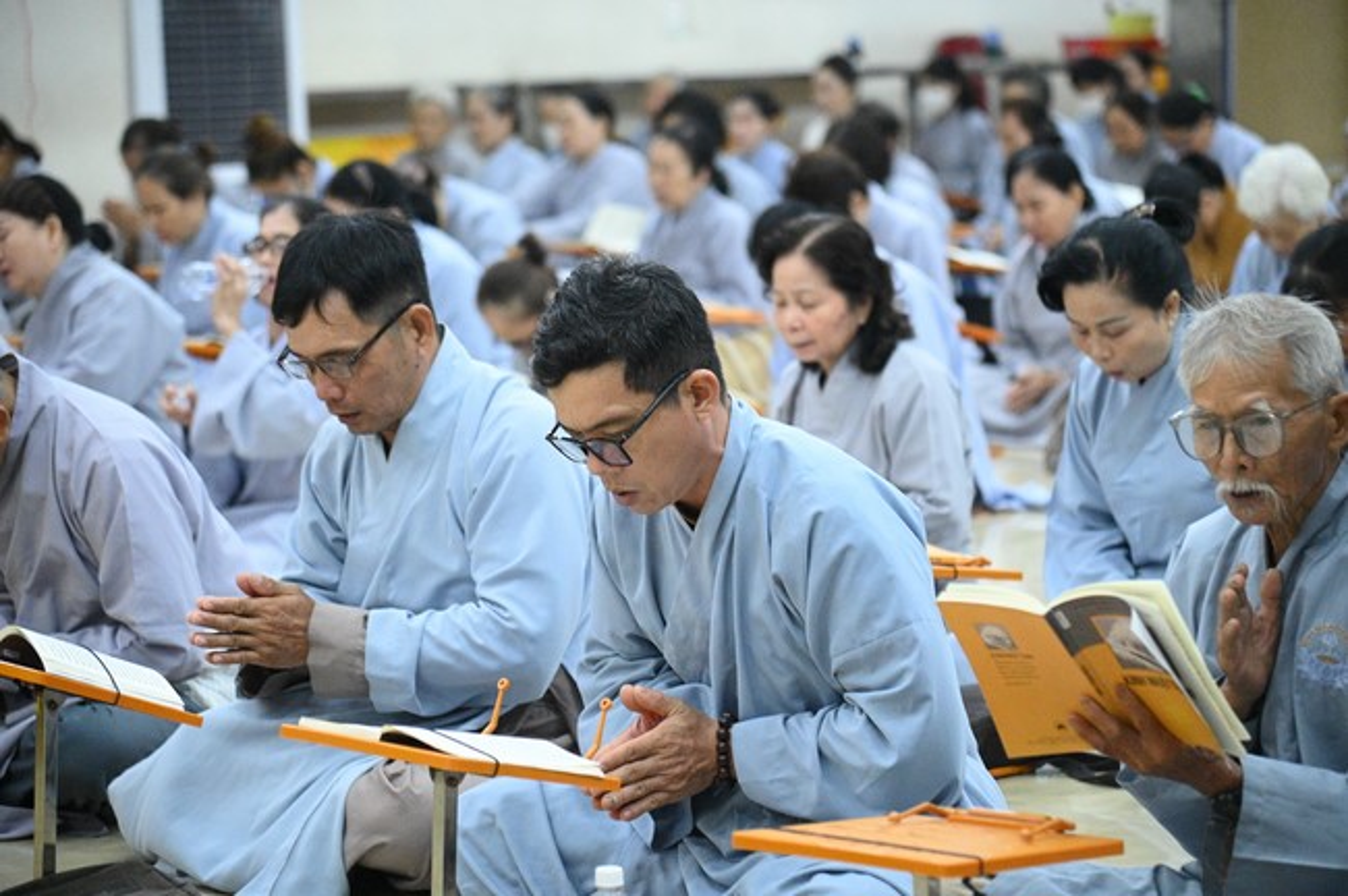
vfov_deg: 11.4
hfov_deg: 17.1
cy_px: 448
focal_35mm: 120
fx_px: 4489
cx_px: 674
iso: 16000
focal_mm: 120
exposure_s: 1/250
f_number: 4
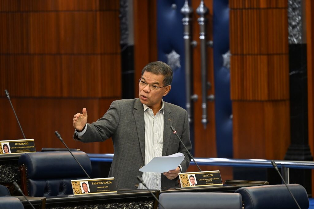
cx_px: 157
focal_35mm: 400
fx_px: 3488
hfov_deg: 5.2
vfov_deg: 3.4
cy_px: 104
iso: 5000
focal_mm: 400
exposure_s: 1/200
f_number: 5.6
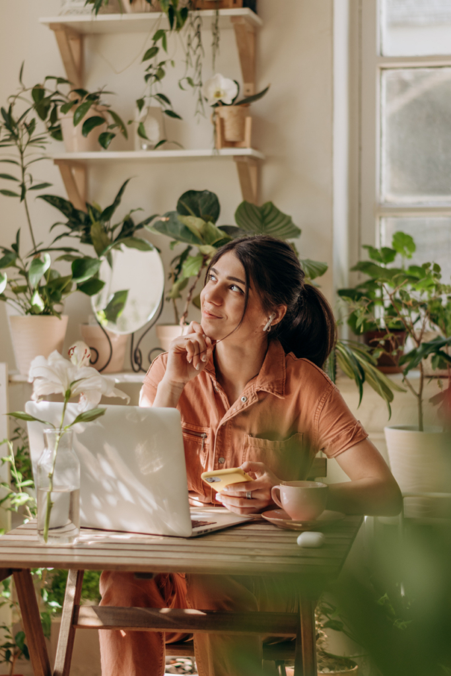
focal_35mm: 75
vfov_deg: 27.0
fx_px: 1409
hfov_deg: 18.2
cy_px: 338
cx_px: 226
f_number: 2
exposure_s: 1/250
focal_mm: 50
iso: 100
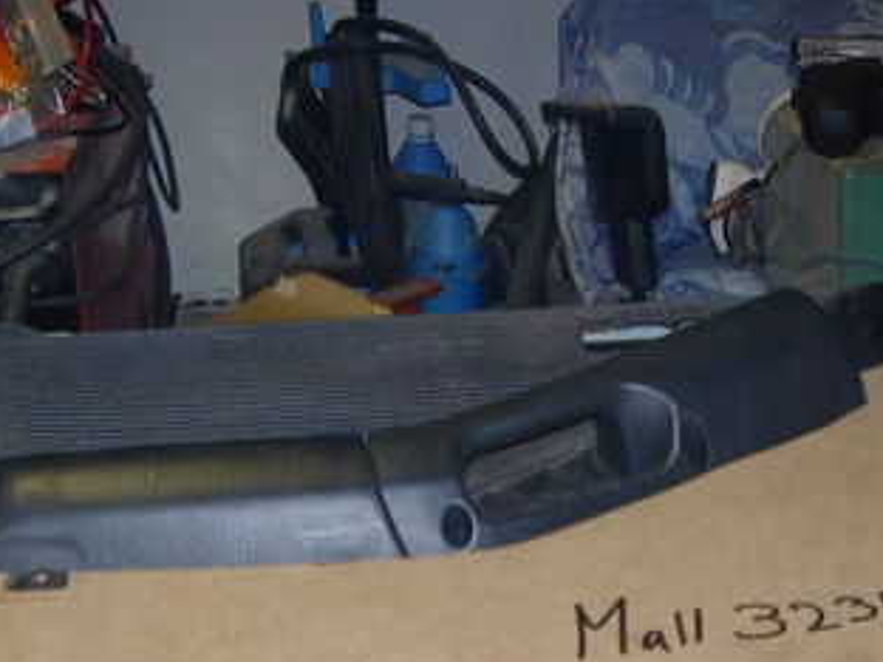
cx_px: 529
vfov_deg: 18.5
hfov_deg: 25.0
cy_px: 631
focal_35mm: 78
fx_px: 1990
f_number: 2.8
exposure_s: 1/64
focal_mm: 7.8
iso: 79
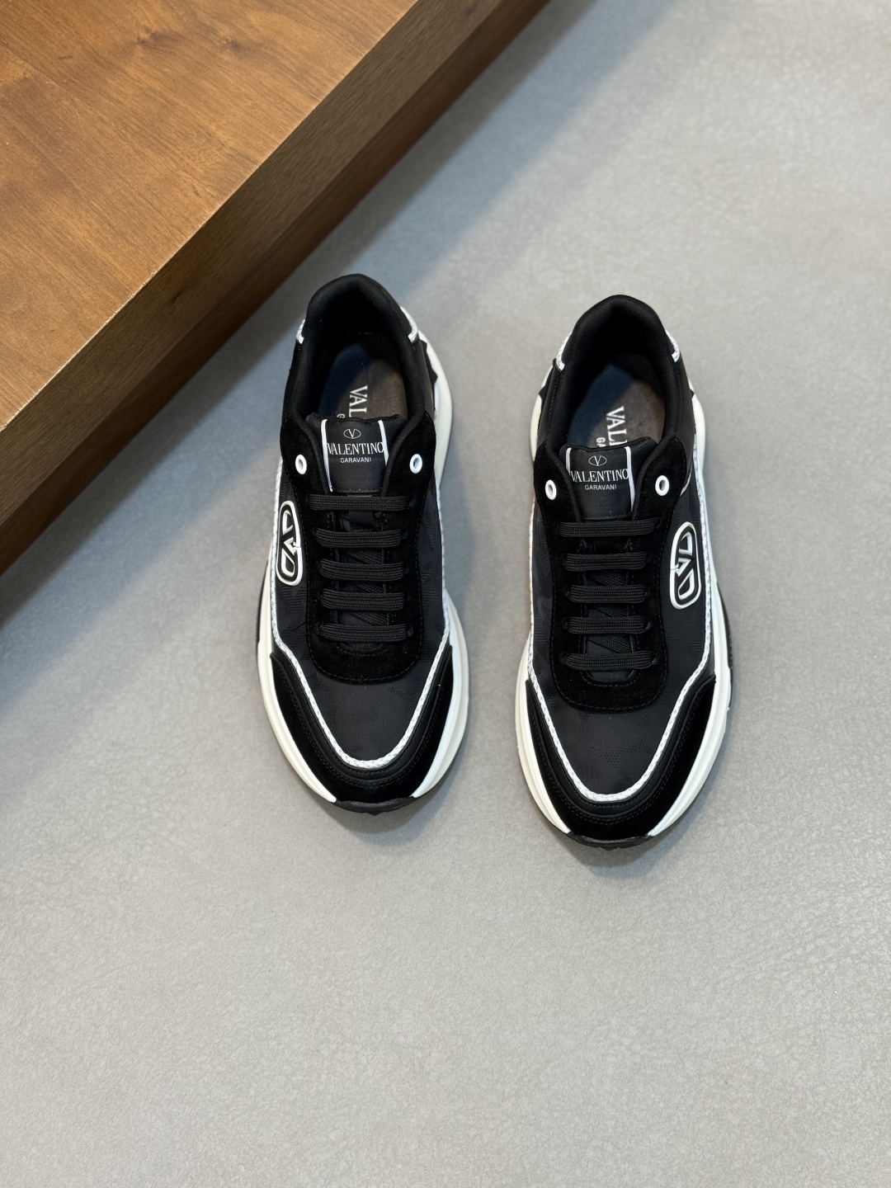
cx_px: 446
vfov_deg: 39.7
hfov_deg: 30.3
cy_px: 594
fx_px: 1647
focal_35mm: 48
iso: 64
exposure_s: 1/50
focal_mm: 6.76
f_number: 1.78
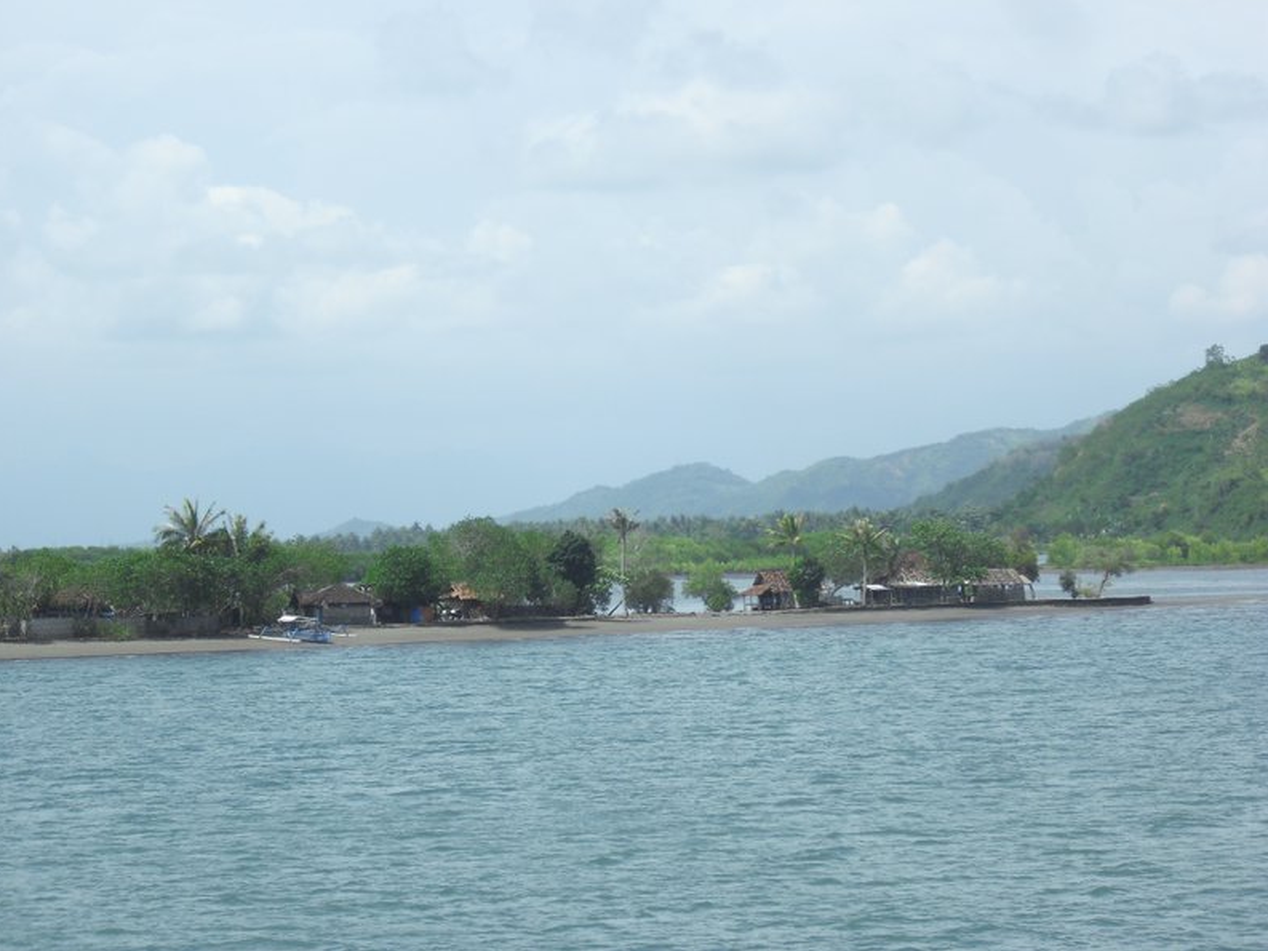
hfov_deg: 17.3
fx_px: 4177
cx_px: 630
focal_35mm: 114
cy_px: 475
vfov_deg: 13.0
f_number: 5.2
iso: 100
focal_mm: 18.6
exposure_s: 1/640
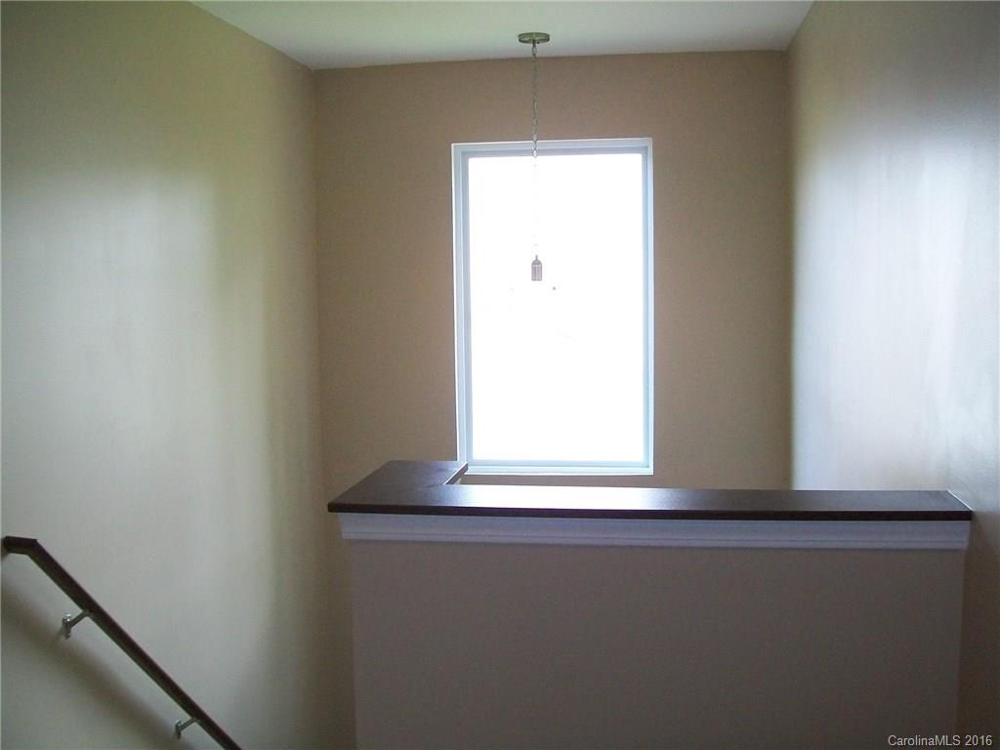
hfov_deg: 51.4
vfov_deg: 39.7
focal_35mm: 36
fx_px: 1040
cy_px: 375
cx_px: 500
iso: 160
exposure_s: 1/60
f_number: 2.7
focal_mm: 6
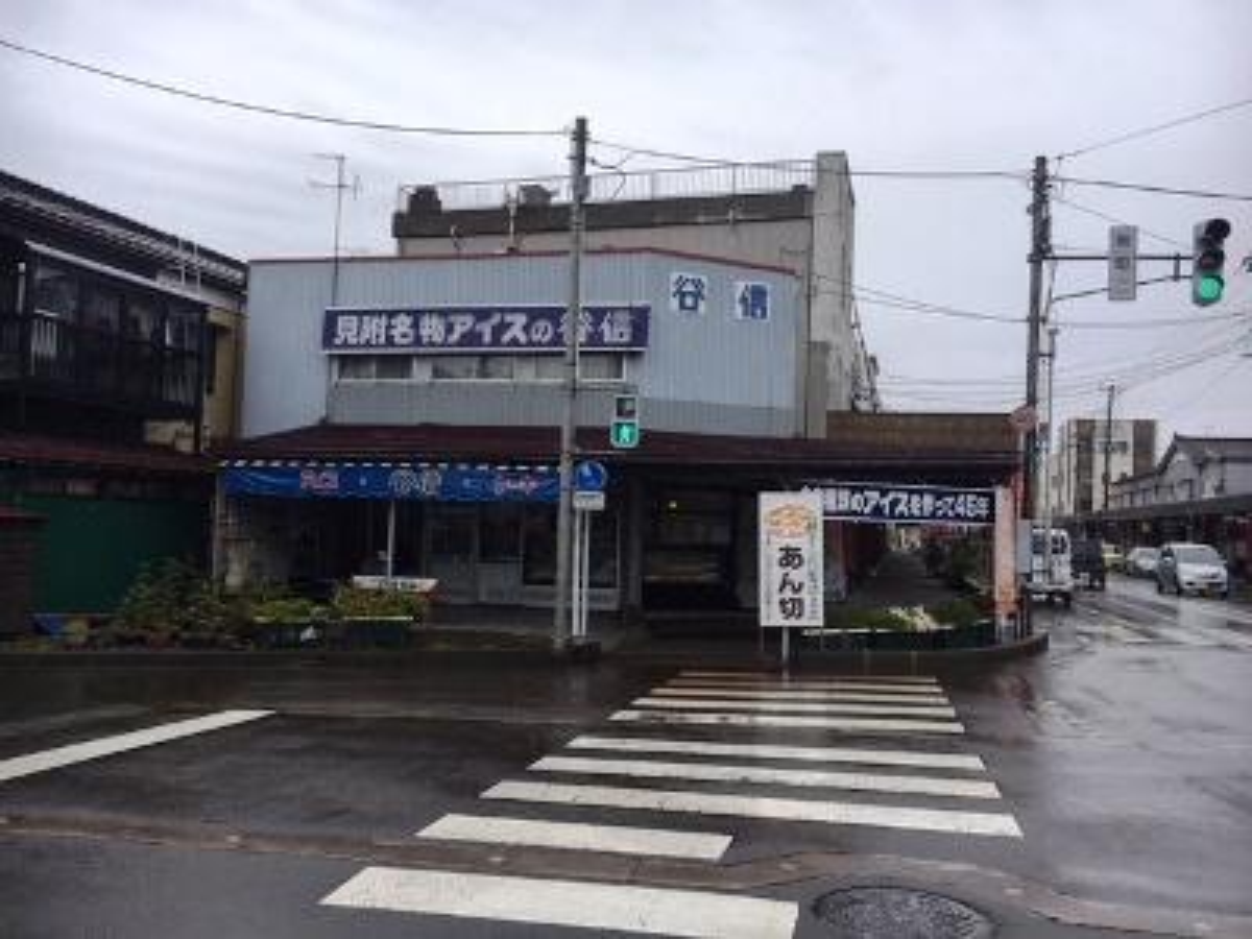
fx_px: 1049
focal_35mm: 29
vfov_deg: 48.2
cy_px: 470
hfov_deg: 61.7
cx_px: 626
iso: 25
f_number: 2.2
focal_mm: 4.15
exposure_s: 1/999
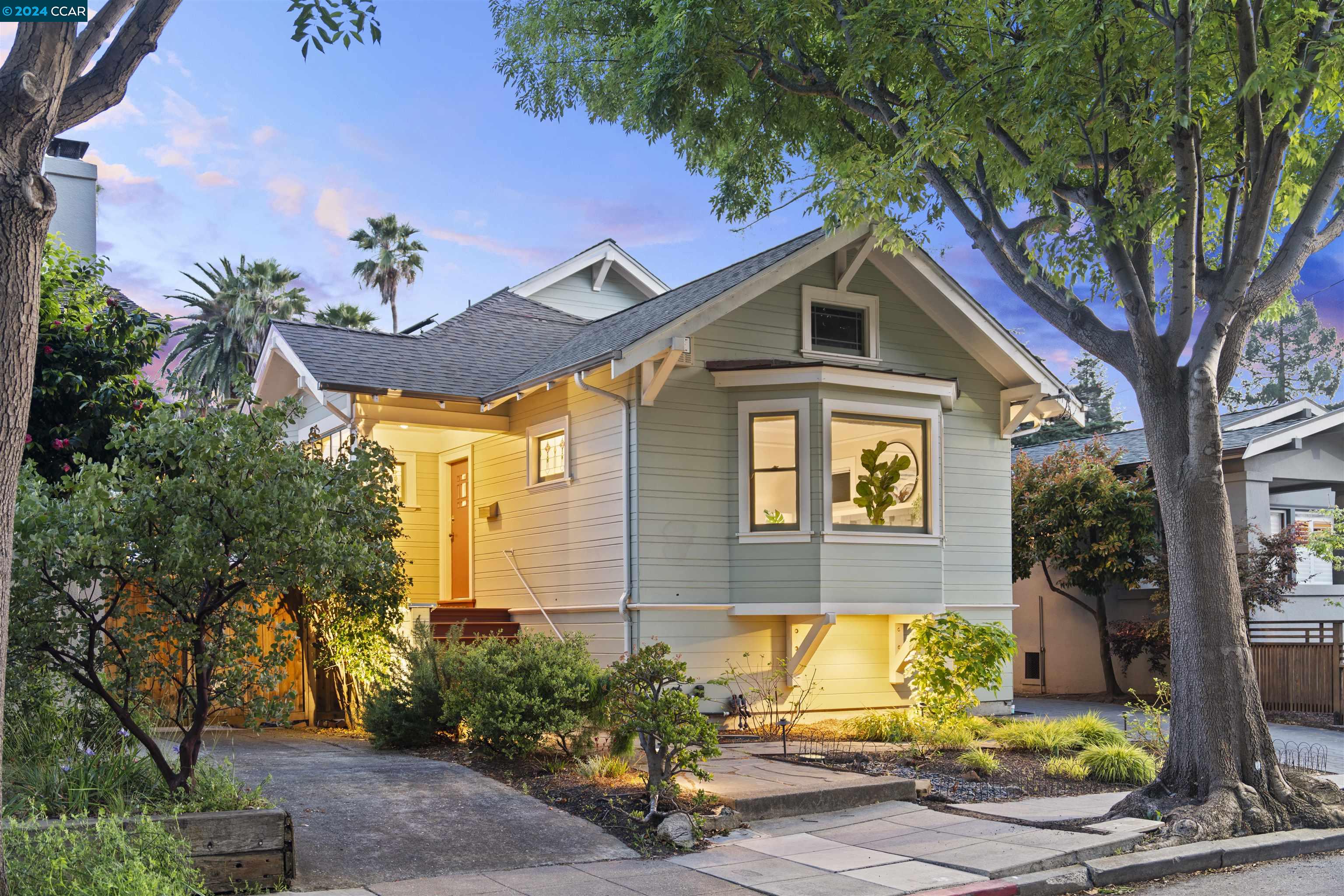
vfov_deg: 38.9
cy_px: 448
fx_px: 1269
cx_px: 672
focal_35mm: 34
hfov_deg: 55.8
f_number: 2.8
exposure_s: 30
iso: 125
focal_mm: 34
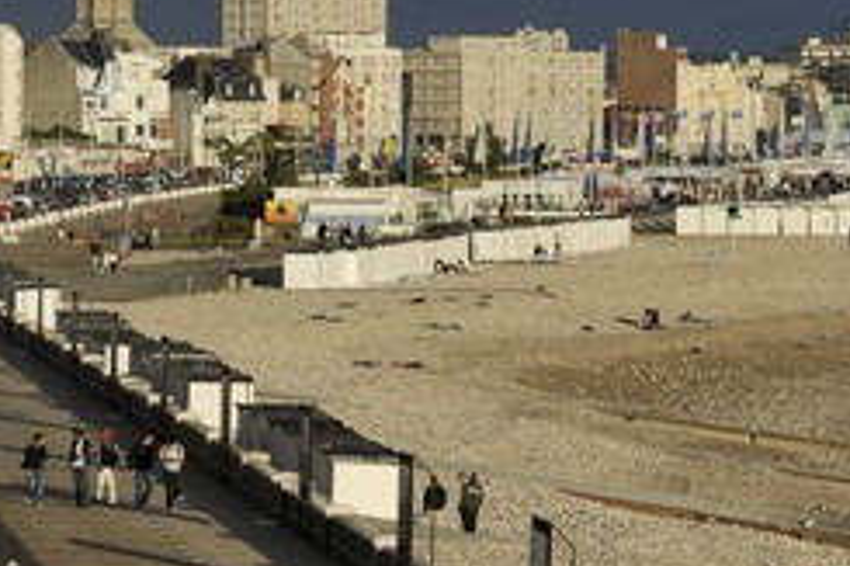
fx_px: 6064
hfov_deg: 8.0
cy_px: 125
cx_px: 416
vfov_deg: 5.3
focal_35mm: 257
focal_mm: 150
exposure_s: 1/400
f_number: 9
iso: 200
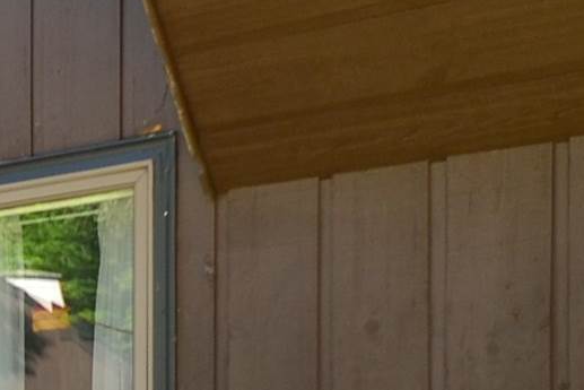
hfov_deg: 15.1
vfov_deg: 13.5
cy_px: 497
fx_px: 1590
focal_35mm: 98
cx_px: -706
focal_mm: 11
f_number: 5
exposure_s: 1/100
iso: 160
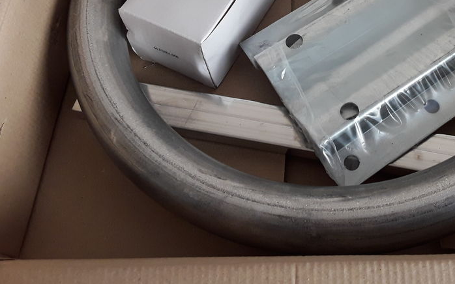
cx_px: 325
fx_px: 508
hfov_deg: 46.9
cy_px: 44
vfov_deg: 30.2
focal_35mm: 41
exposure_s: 1/33
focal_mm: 2.91
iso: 64
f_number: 1.9
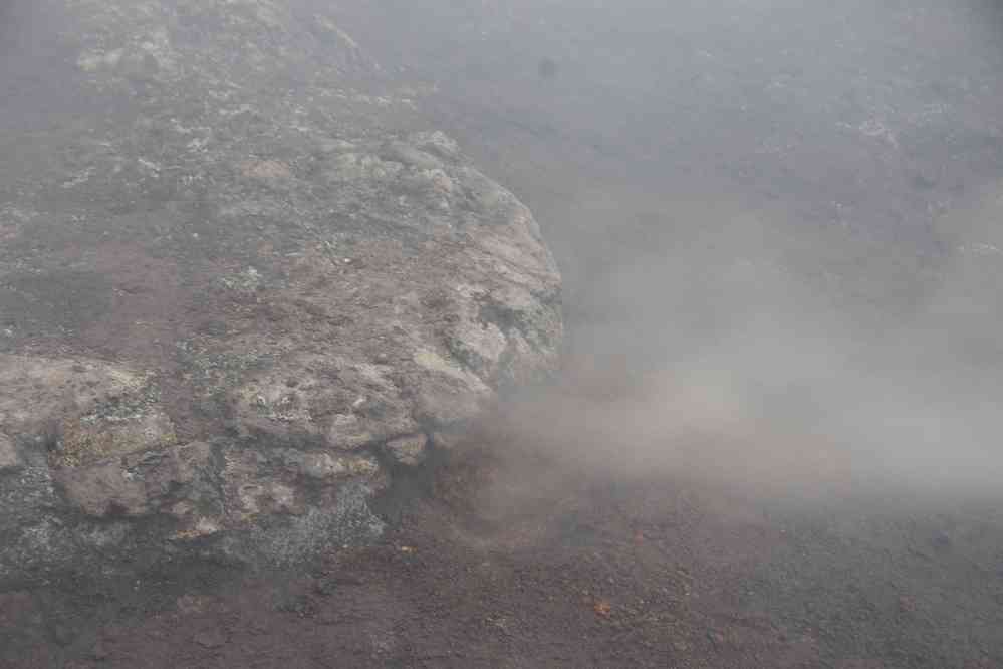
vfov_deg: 18.2
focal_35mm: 75
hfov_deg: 27.0
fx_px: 2089
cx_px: 502
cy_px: 334
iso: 200
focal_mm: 50
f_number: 8
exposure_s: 1/80
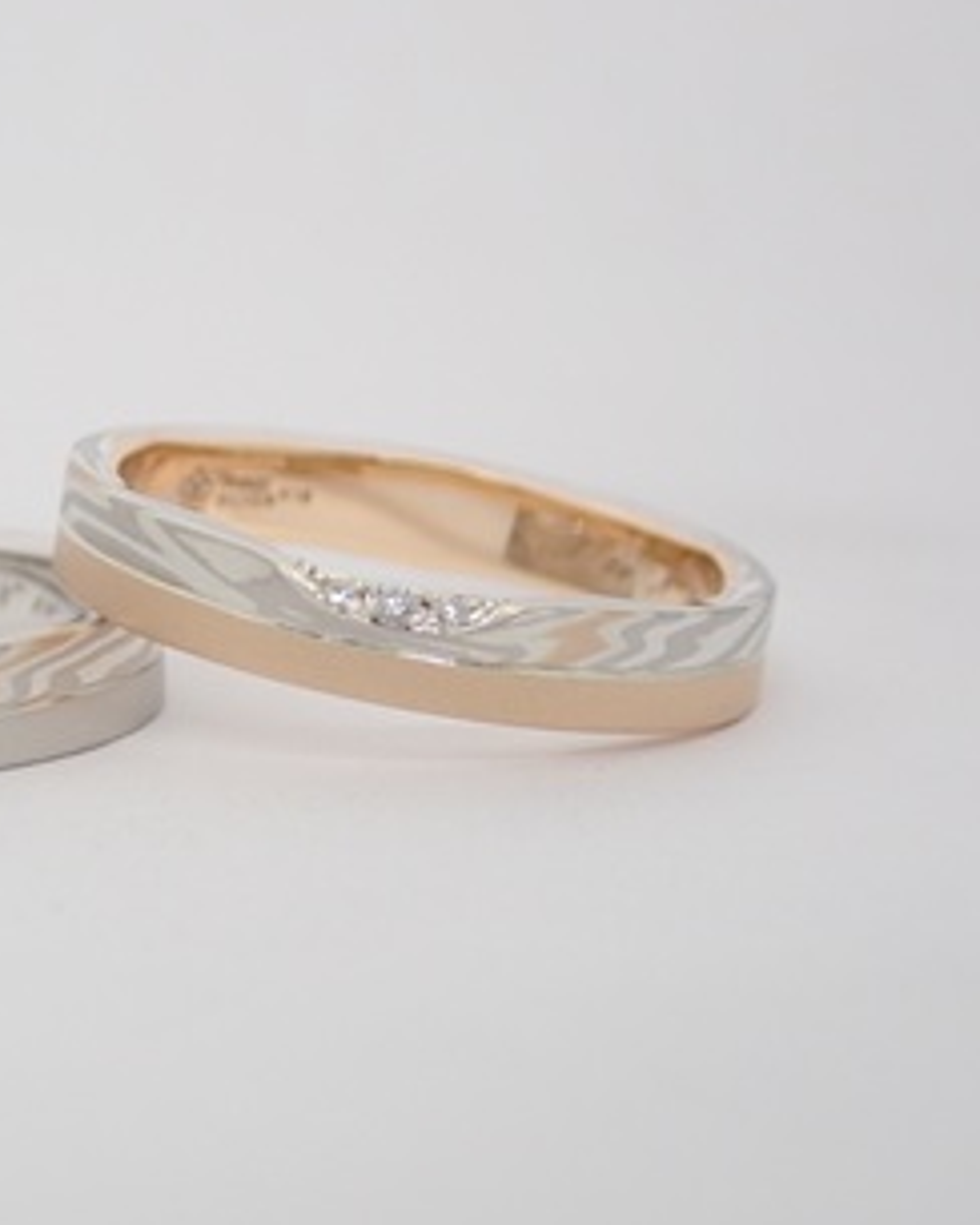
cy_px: 633
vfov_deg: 17.3
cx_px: 100
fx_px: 4024
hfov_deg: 13.8
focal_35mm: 111
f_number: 4.1
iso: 200
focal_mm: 13.65
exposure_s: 1/125
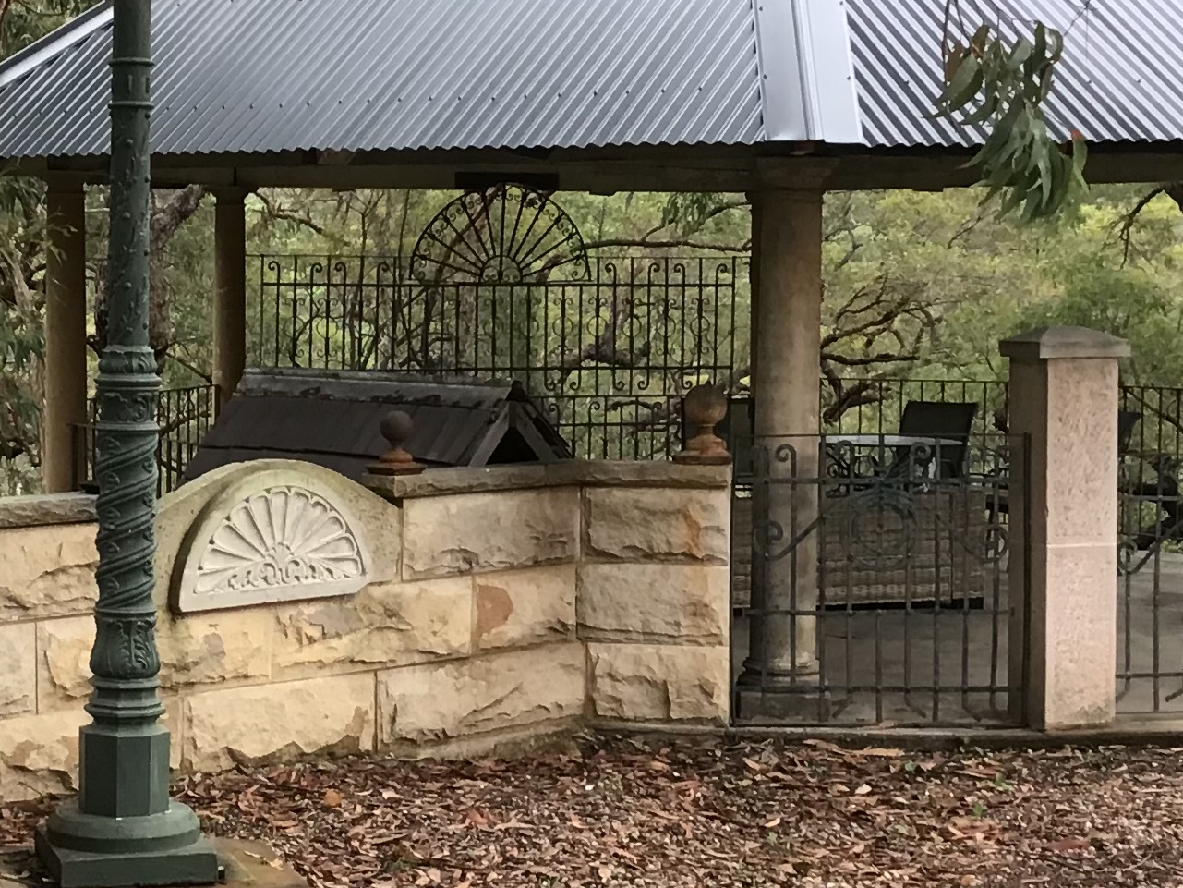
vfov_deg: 18.7
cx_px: 184
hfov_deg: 24.2
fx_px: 2700
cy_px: 426
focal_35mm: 79
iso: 25
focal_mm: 3.3
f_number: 2.4
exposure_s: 1/33
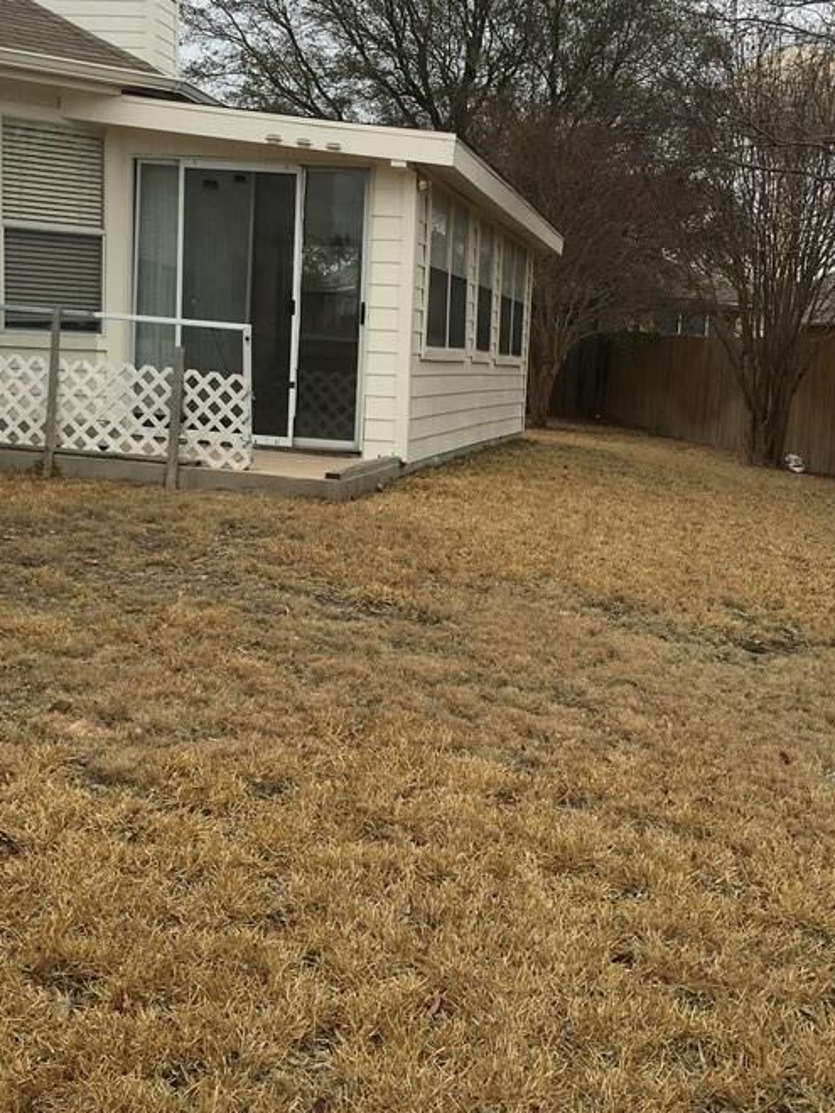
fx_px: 1447
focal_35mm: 45
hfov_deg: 32.2
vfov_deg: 42.1
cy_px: 558
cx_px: 445
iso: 25
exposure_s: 1/1399
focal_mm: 4.15
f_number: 2.2
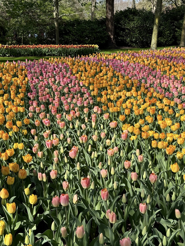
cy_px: 123
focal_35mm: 48
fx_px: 342
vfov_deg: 39.7
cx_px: 92
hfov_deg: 30.3
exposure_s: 1/2577
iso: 80
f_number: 1.78
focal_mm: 6.76
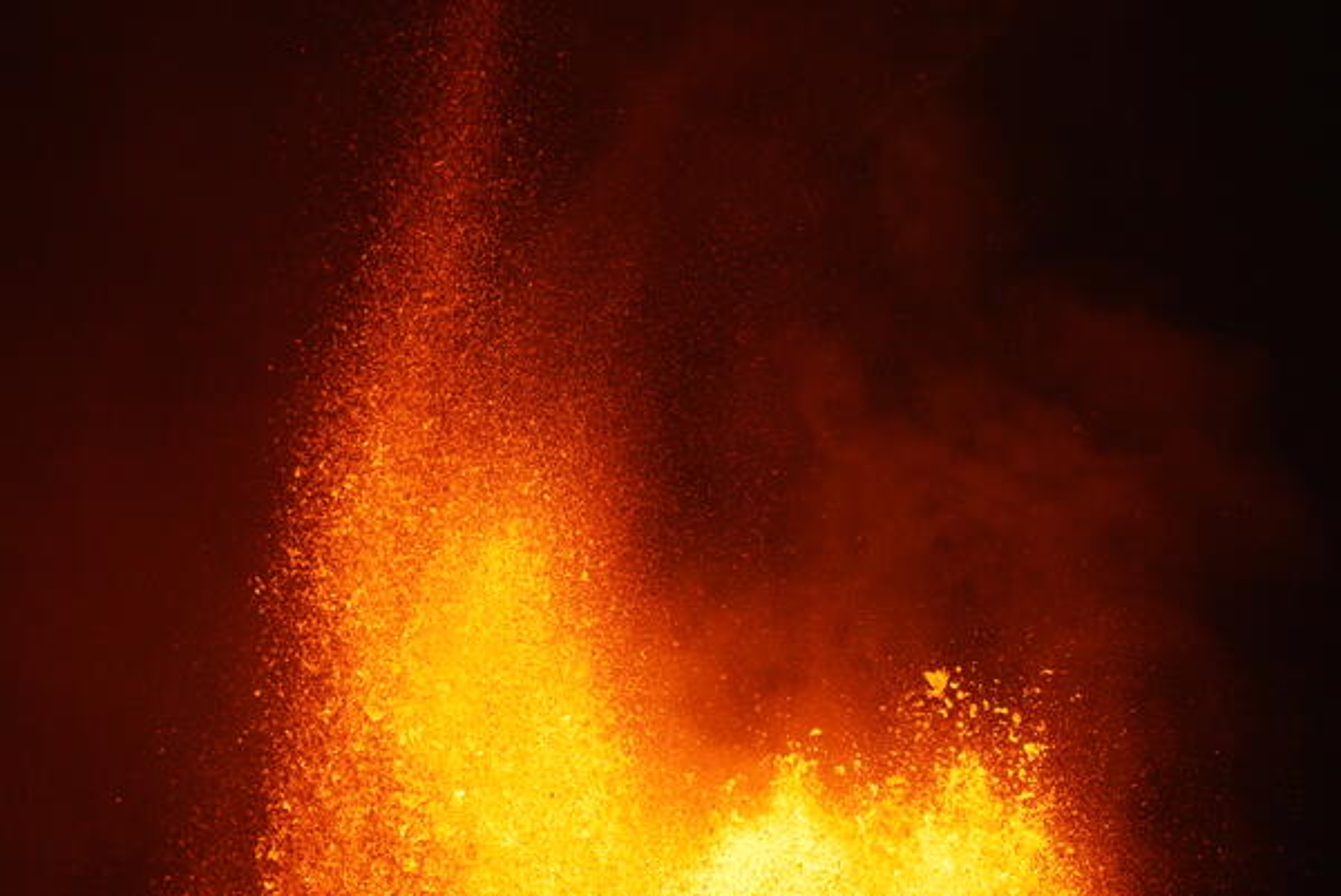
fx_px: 6300
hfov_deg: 12.2
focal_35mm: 169
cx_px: 670
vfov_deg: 8.1
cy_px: 448
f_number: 7.1
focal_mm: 169
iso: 1250
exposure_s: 1/125
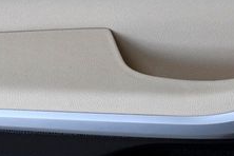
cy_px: 30
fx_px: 1462
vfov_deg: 6.1
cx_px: 148
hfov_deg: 9.1
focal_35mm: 225
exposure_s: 1/400
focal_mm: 52
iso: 2500
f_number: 10
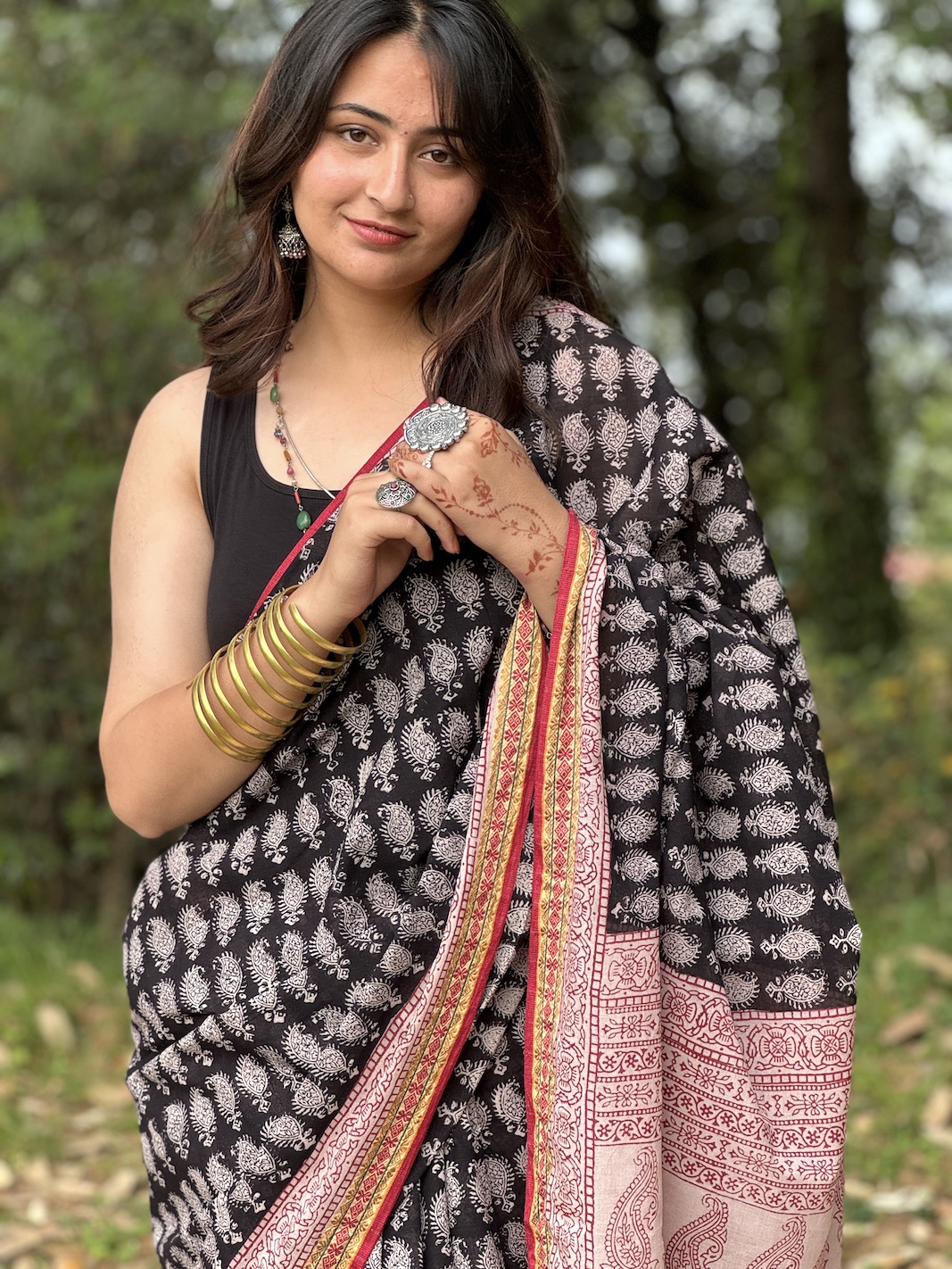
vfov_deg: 25.3
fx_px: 2823
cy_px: 634
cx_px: 476
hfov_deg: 19.1
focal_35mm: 77
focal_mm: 9
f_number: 2.8
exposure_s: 1/99
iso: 80
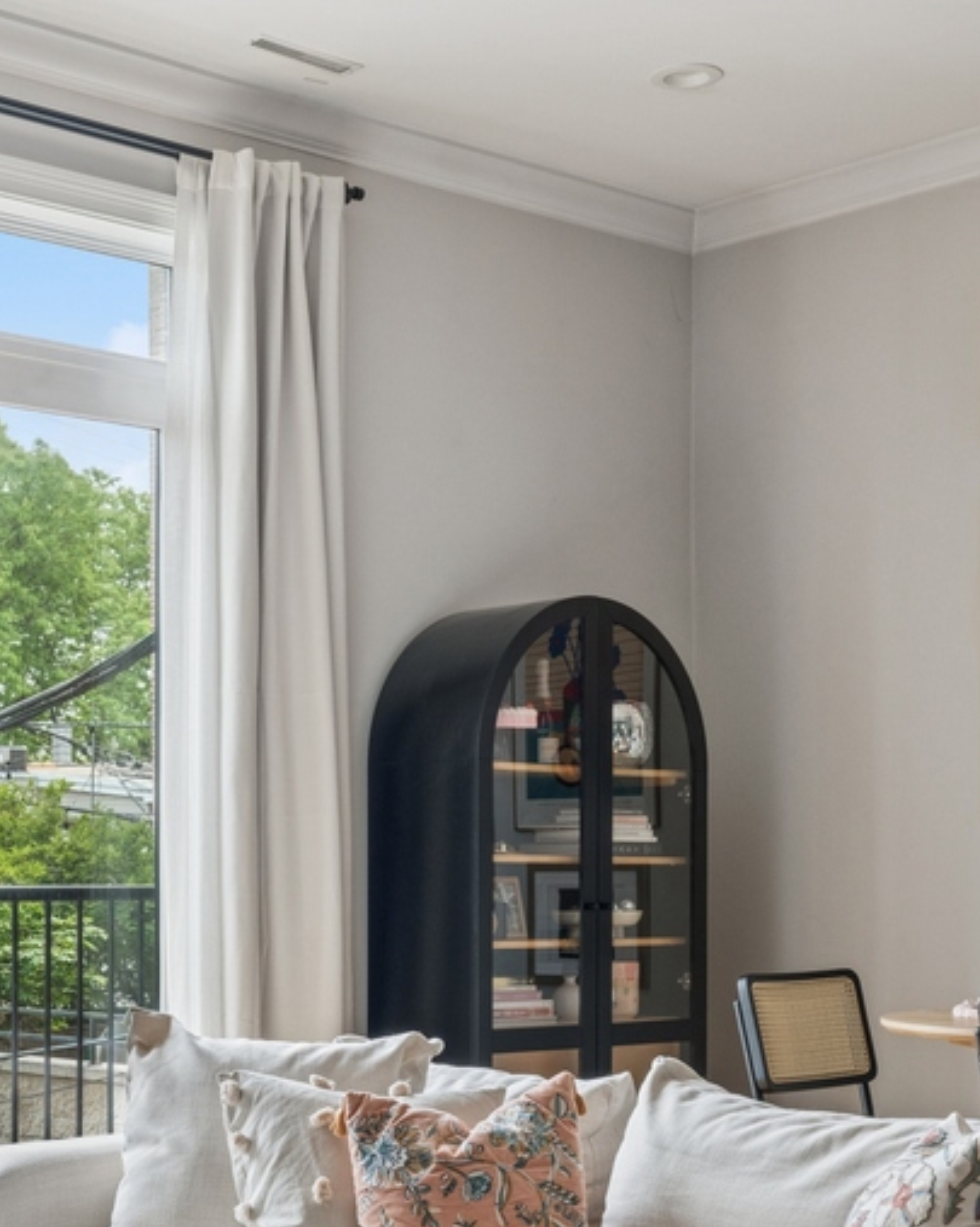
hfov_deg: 25.3
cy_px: 939
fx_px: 2177
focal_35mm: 60
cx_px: 356
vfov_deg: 30.9
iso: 320
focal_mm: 20
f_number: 9
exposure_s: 1/40
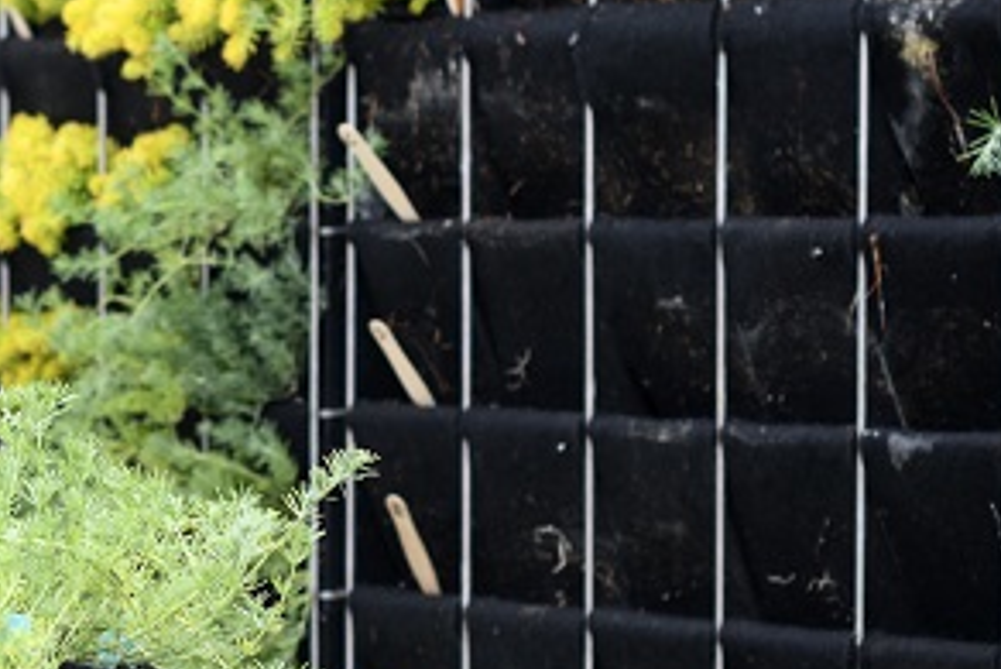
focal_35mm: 171
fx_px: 4757
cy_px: 542
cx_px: 93
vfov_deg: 8.0
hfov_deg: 11.9
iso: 250
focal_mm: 50
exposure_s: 1/800
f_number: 3.5
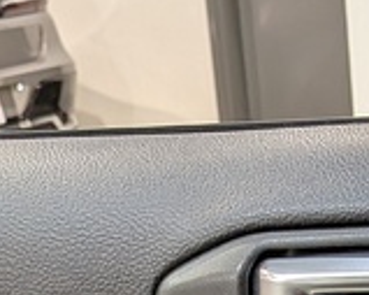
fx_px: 1648
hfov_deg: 12.8
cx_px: 241
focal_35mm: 151
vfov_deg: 9.0
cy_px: 771
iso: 115
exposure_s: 1/100
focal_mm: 4.53
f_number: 1.7
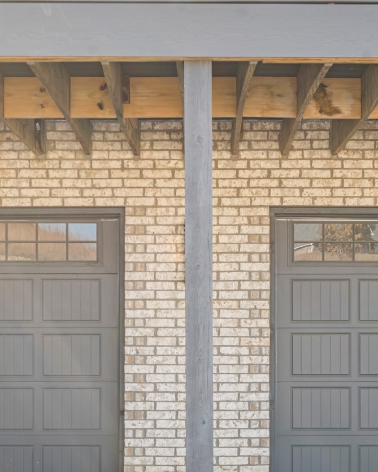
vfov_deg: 23.7
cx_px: 199
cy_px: 339
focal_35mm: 80
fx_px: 1119
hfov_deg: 19.2
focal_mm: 35
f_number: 9
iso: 100
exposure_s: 1/50
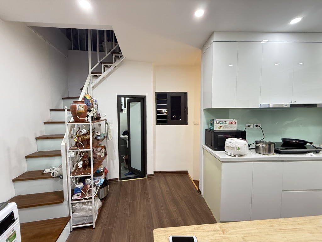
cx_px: 161
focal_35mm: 14
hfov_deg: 102.1
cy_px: 121
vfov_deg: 85.7
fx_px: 130
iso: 400
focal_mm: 2.22
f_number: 2.2
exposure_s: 1/60
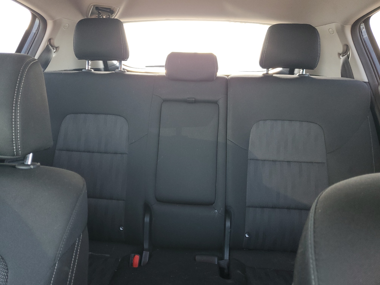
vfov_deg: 53.1
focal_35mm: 26
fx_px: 285
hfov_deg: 67.3
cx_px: 190
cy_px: 142
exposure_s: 1/60.2
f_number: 1.5
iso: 115
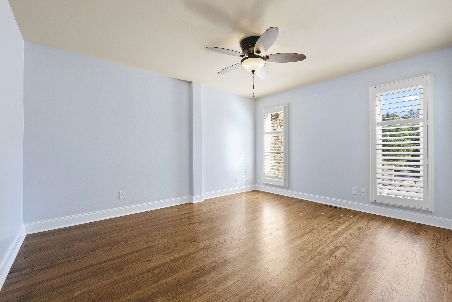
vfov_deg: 77.4
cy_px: 151
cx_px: 226
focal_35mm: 15
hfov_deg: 100.4
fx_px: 188
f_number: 8
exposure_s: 1/20
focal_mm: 15
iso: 640
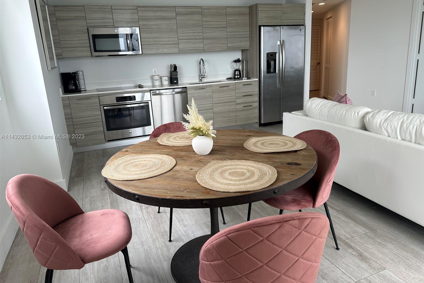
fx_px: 294
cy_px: 137
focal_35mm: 25
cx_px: 212
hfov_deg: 71.5
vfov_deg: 51.3
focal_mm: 6.86
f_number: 1.78
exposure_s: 1/121
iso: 64
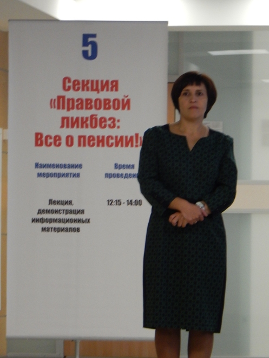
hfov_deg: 7.2
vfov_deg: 9.6
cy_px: 179
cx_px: 134
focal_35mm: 207
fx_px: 2141
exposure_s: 1/30
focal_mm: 37.1
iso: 400
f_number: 5.4
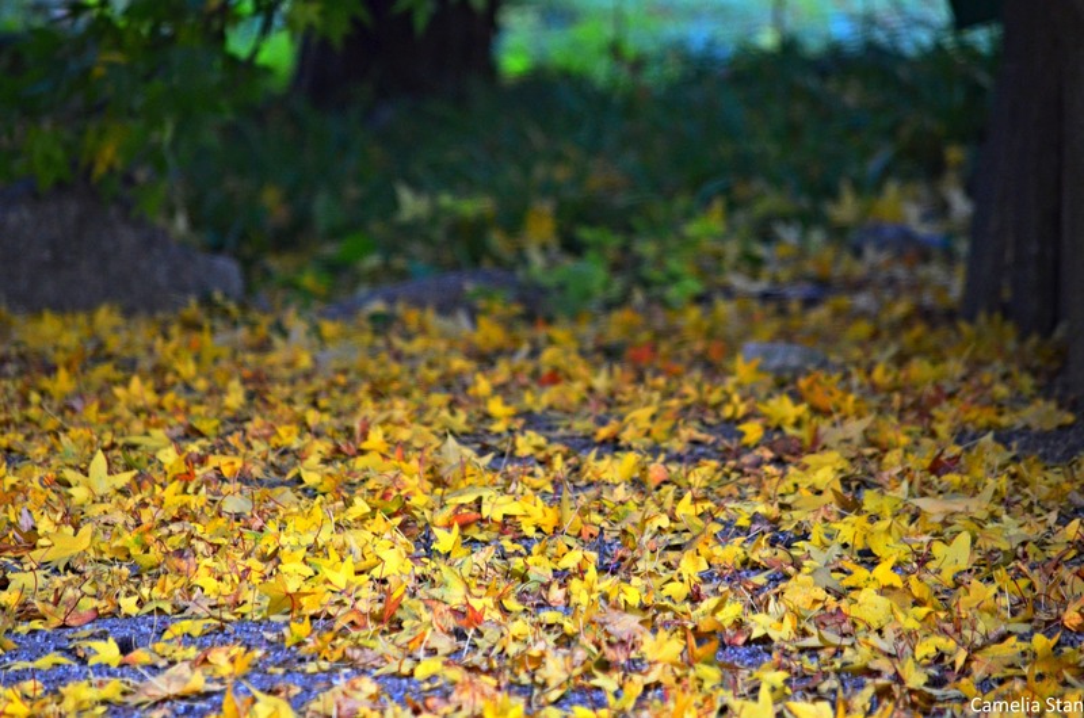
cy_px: 359
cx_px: 542
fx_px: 10818
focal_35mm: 360
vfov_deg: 3.8
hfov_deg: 5.7
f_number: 5.3
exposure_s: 1/250
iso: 2000
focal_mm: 240
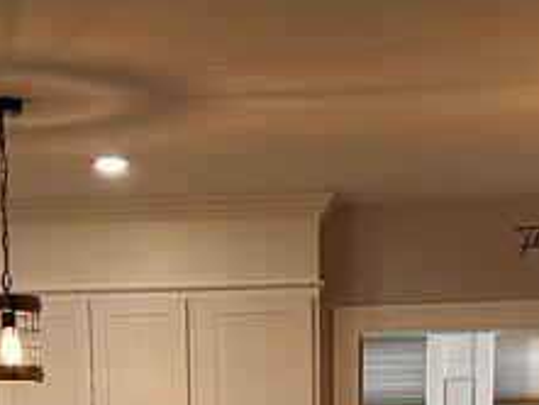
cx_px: 188
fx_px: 1729
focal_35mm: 111
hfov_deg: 17.7
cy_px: 739
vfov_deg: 12.2
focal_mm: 6.86
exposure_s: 1/120
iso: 200
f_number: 1.78
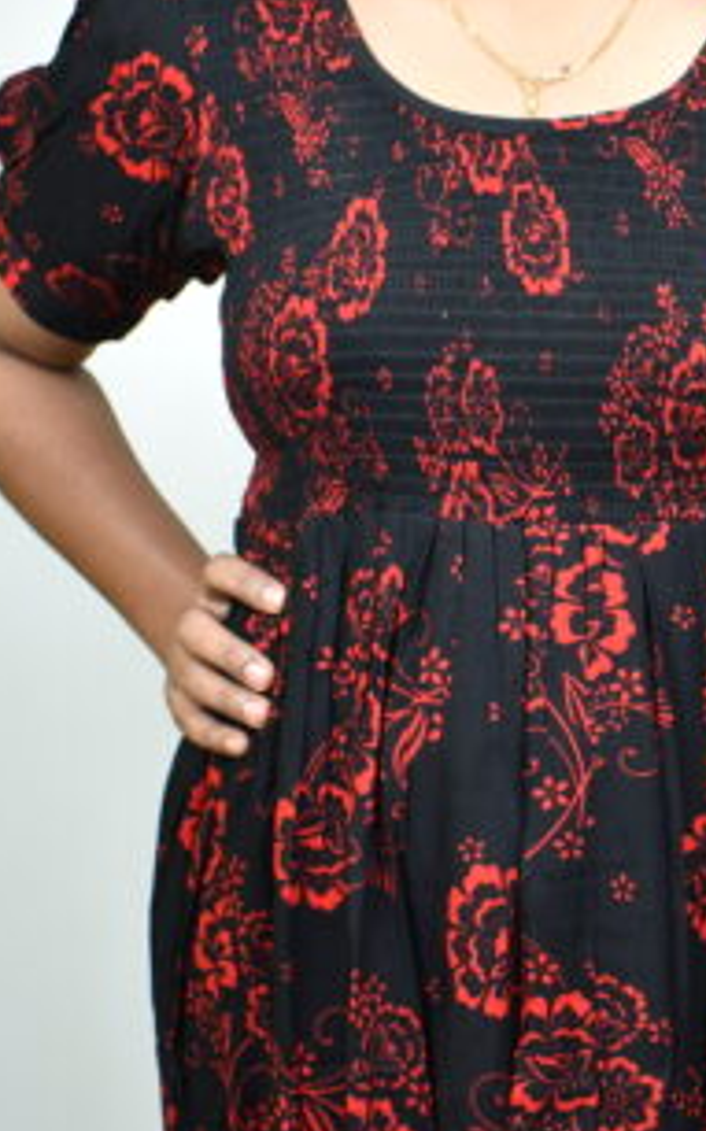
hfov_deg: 15.8
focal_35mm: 81
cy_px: 710
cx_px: 673
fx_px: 2496
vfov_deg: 25.5
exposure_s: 1/50
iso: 200
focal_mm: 18
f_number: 4
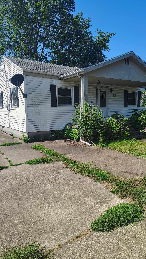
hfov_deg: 42.5
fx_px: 186
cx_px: 93
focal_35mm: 27
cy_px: 131
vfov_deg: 69.9
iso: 120
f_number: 1.8
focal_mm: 5.56
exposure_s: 1/1172
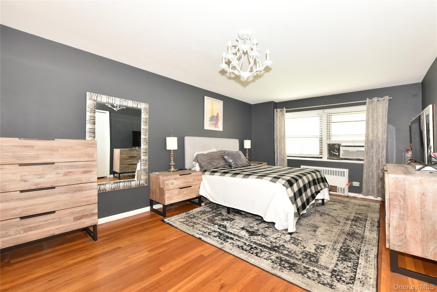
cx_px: 218
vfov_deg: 81.2
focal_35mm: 14
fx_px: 170
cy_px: 146
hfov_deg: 104.2
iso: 2000
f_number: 8
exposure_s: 1/10
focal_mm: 14
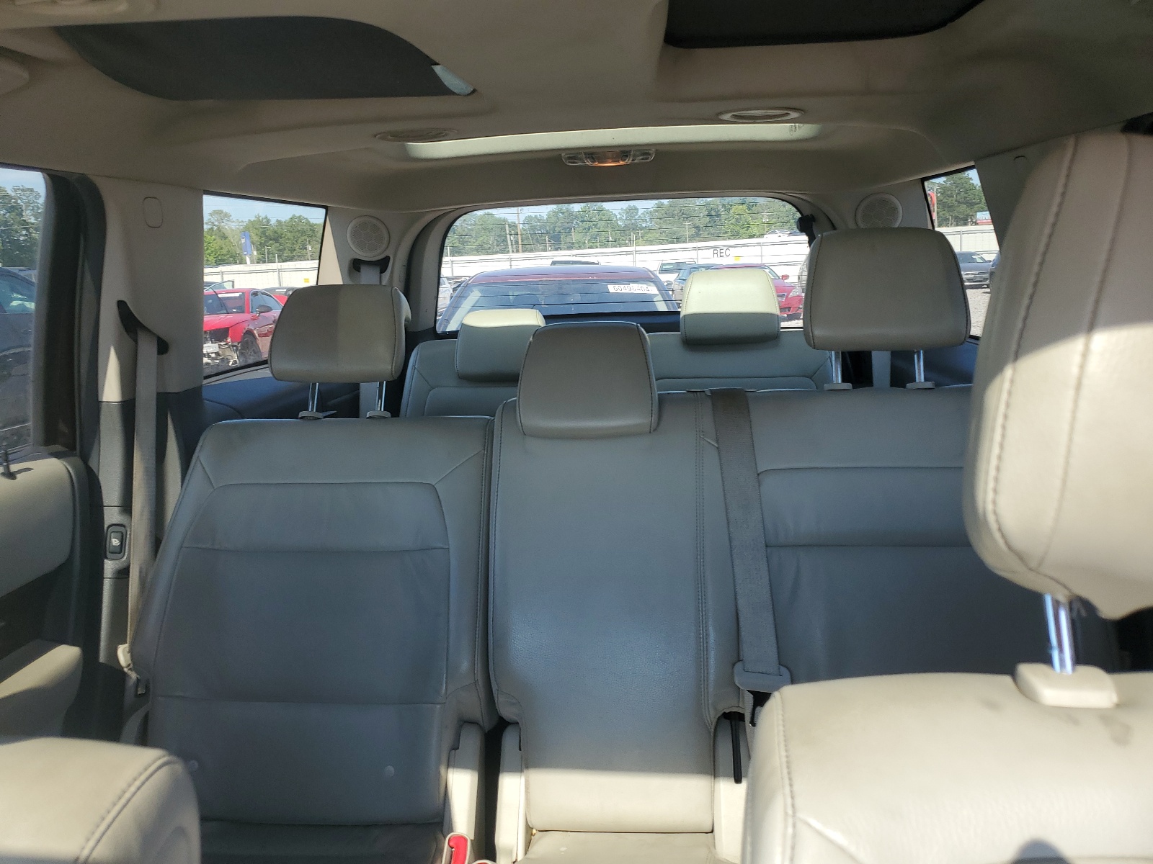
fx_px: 866
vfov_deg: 53.1
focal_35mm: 26
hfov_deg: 67.3
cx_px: 576
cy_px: 432
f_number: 1.5
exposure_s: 1/303
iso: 50
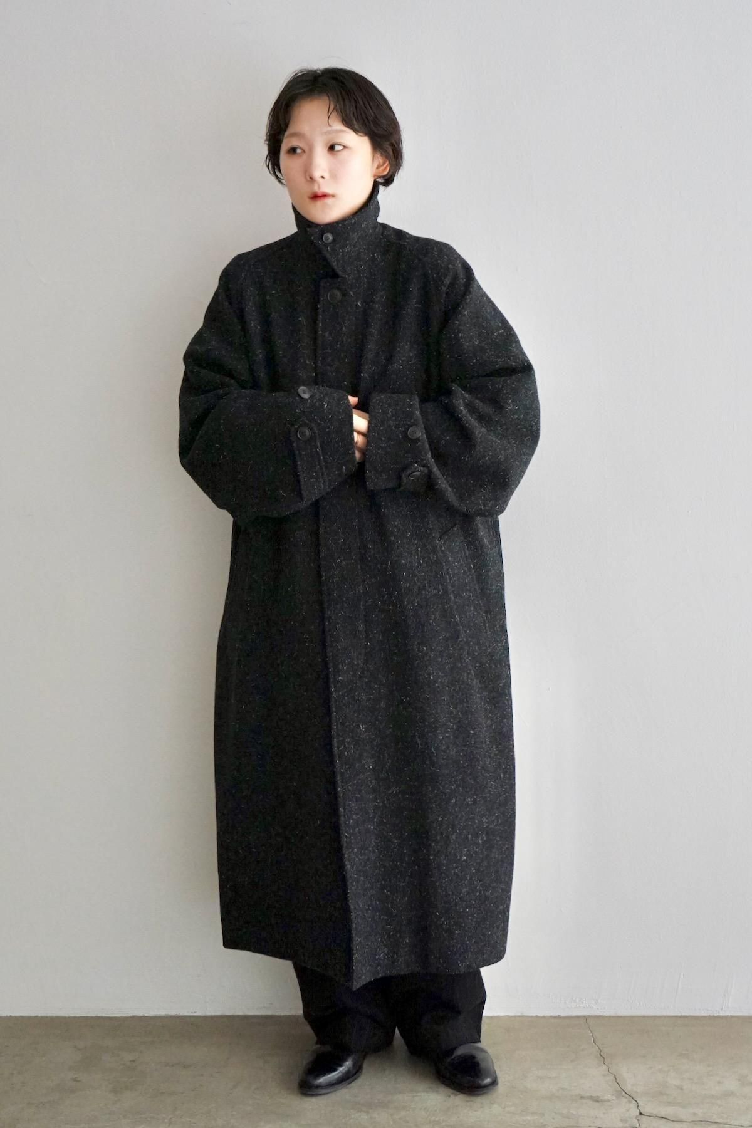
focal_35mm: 46
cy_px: 564
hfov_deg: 29.2
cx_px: 376
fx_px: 1441
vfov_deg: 42.7
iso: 2500
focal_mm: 46
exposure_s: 1/160
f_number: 4.5
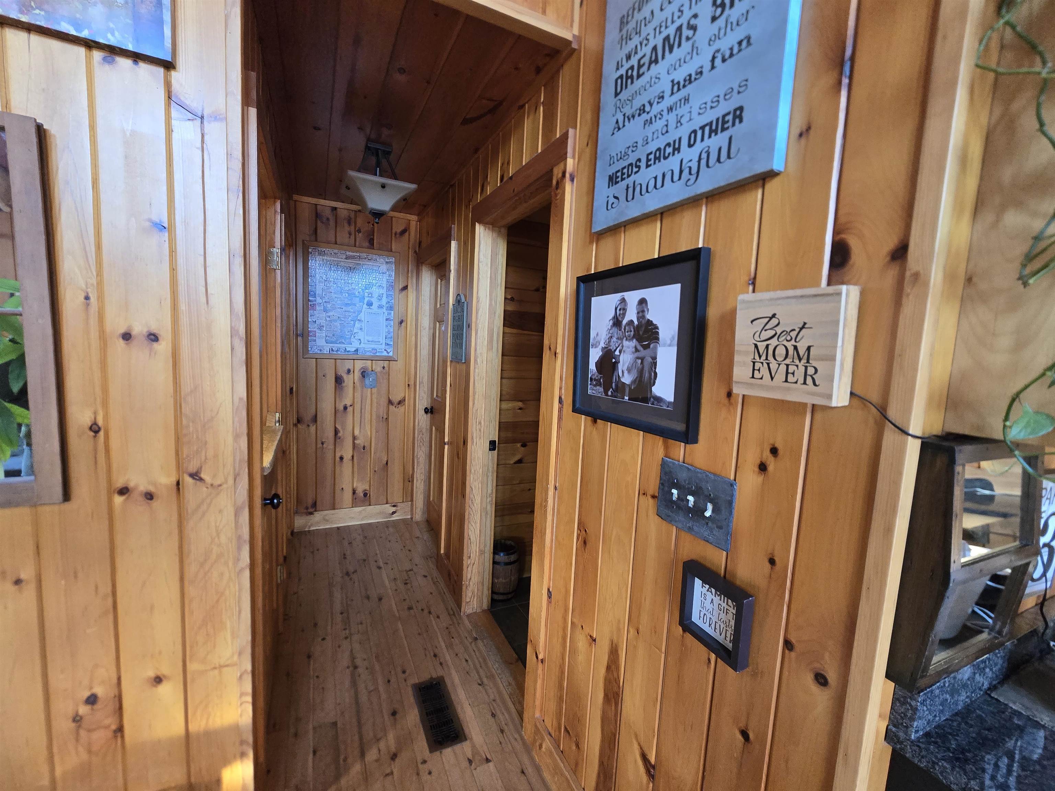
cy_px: 396
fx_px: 396
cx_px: 528
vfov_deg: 89.9
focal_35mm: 13
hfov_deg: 106.2
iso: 500
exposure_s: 1/60
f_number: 2.2
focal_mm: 2.2
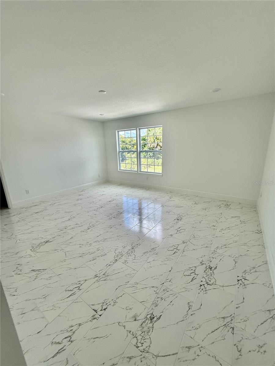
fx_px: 148
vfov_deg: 102.1
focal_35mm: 14
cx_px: 138
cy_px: 183
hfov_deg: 85.7
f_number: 2.2
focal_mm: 2.22
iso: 64
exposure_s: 1/306
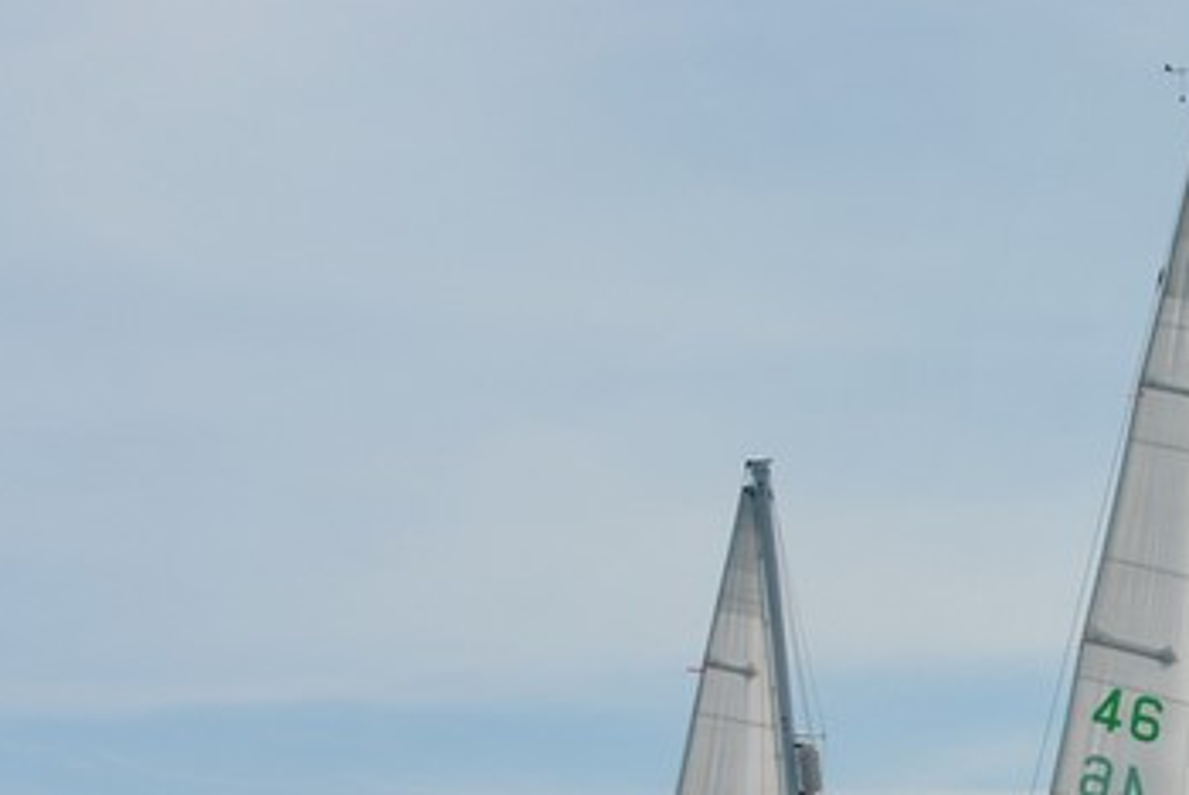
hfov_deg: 9.6
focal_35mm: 211
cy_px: 890
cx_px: 1335
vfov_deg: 6.5
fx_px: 6984
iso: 100
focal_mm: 55
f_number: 9
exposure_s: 1/320
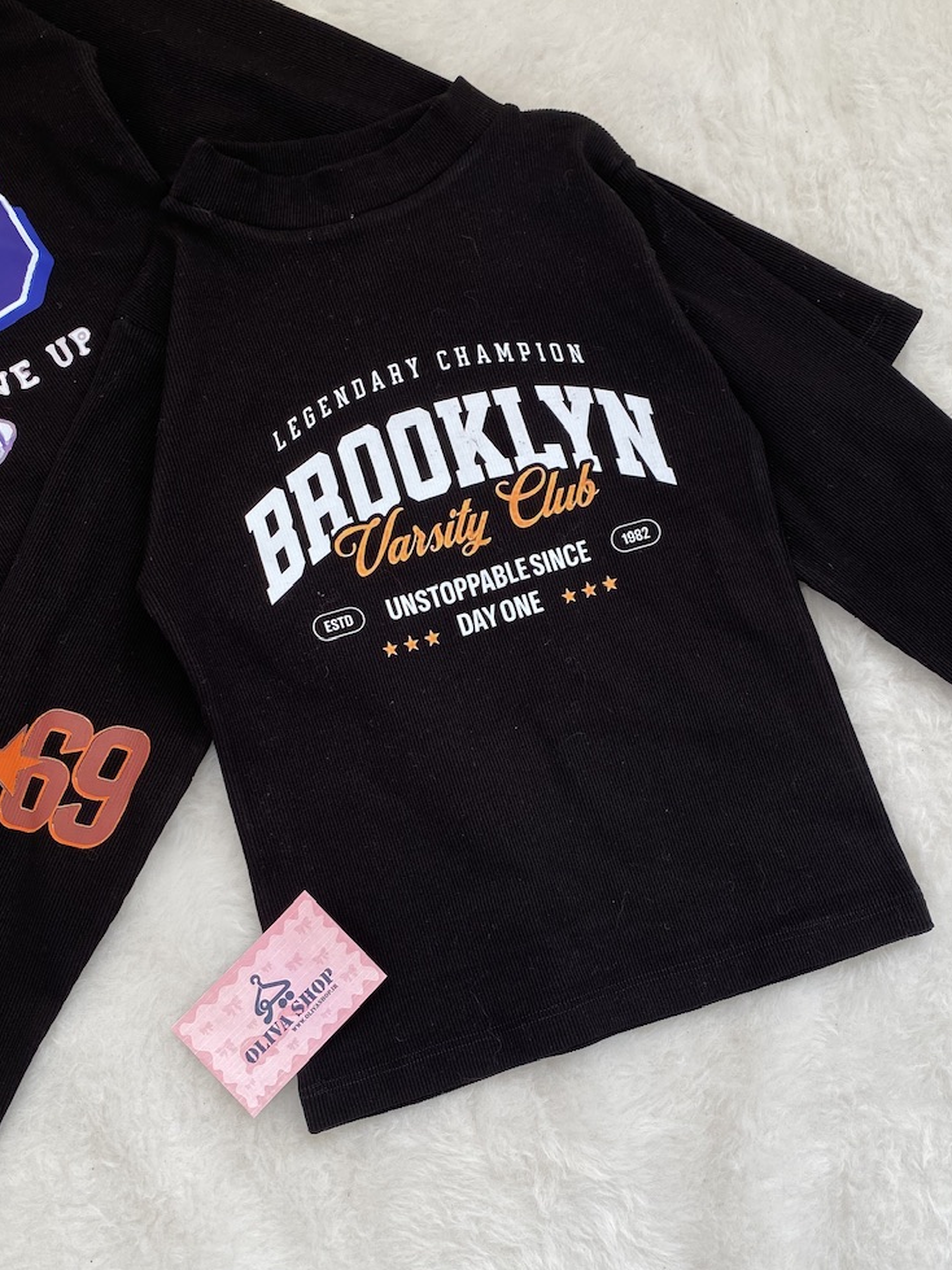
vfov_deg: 53.9
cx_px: 493
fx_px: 1247
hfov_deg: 41.8
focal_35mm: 34
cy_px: 682
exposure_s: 1/169
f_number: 1.8
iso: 32
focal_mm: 4.25
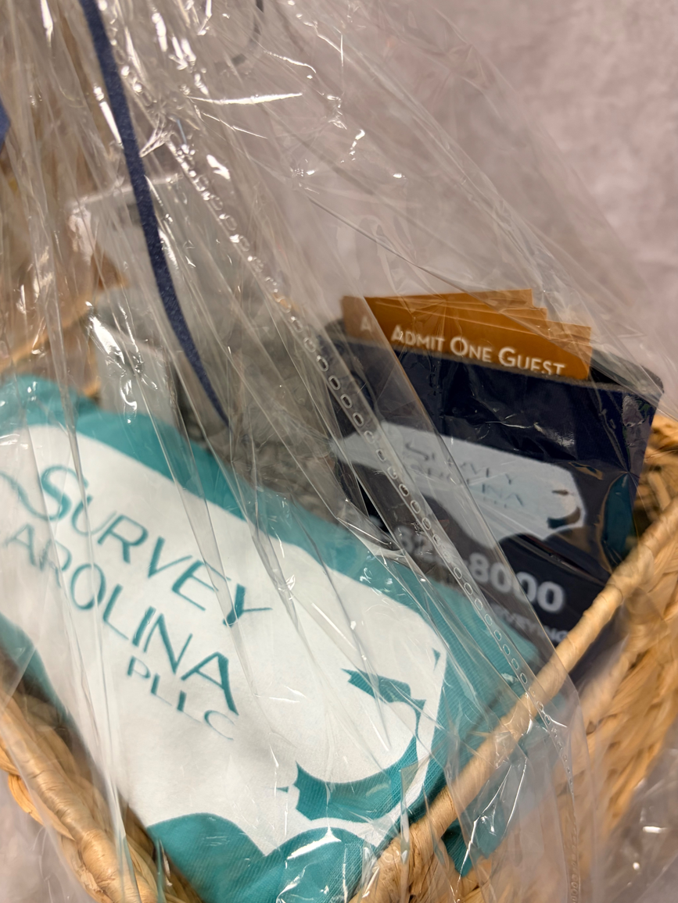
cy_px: 458
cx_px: 328
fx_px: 705
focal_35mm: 27
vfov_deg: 65.3
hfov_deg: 51.3
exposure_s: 1/60
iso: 125
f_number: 1.6
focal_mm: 5.96
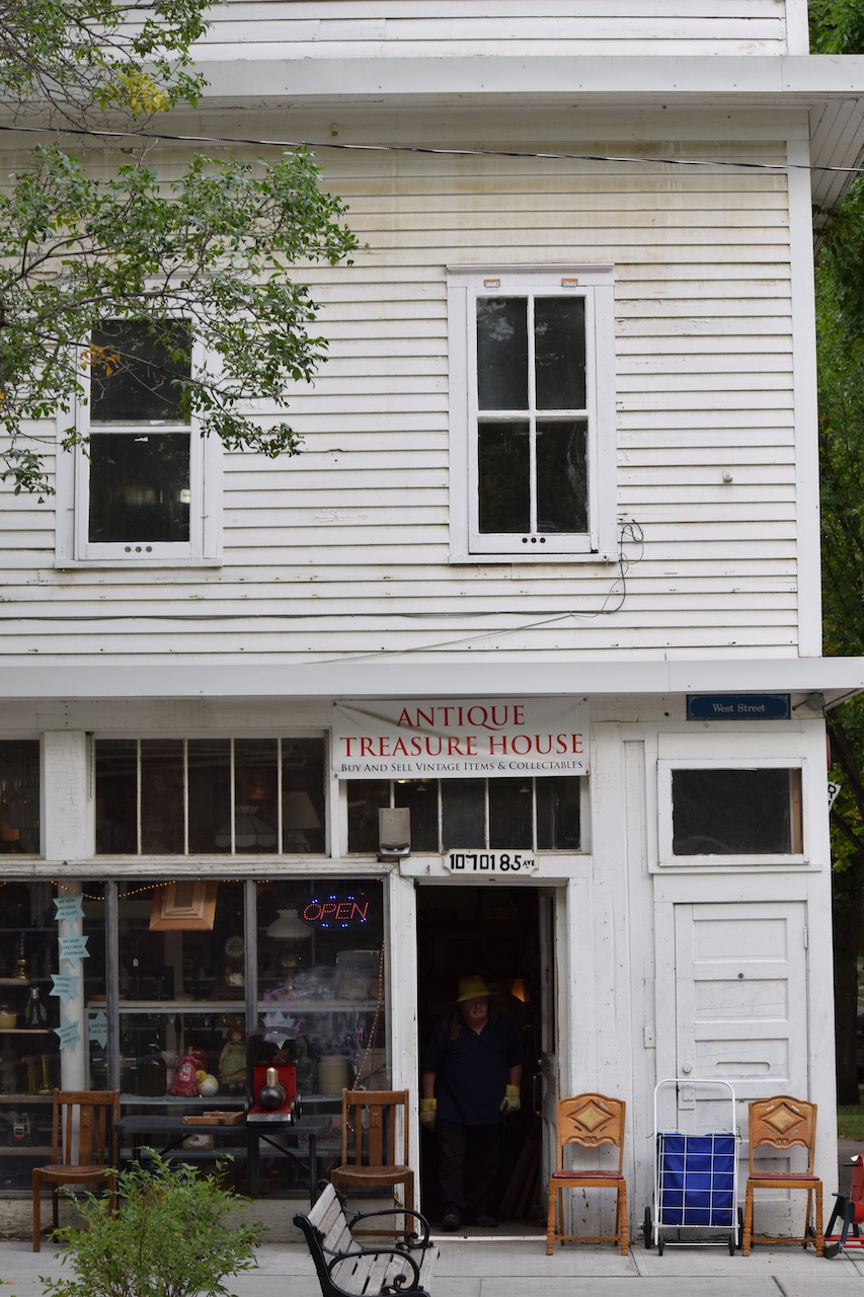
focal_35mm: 82
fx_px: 2971
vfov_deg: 24.6
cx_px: 432
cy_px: 648
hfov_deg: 16.5
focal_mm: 55
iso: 400
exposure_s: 1/200
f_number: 7.1
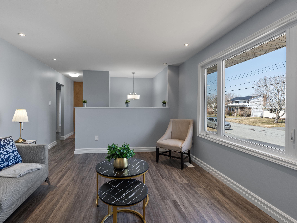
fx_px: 154
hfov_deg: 87.7
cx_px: 140
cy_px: 109
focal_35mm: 18
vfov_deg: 71.6
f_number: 8
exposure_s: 1/25
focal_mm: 16
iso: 400
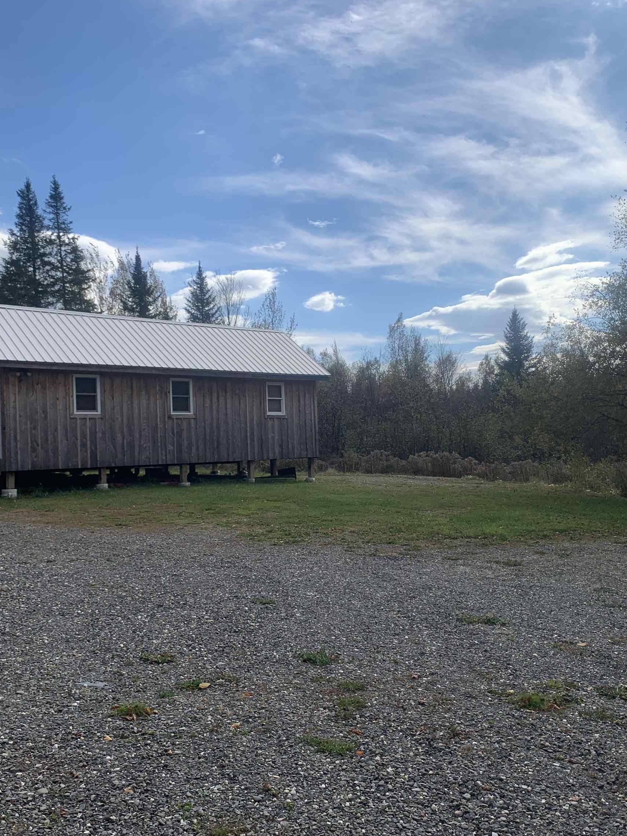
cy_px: 419
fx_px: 845
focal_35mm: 35
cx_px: 296
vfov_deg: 52.6
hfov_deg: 40.7
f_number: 1.8
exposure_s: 1/2994
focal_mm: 4.25
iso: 25
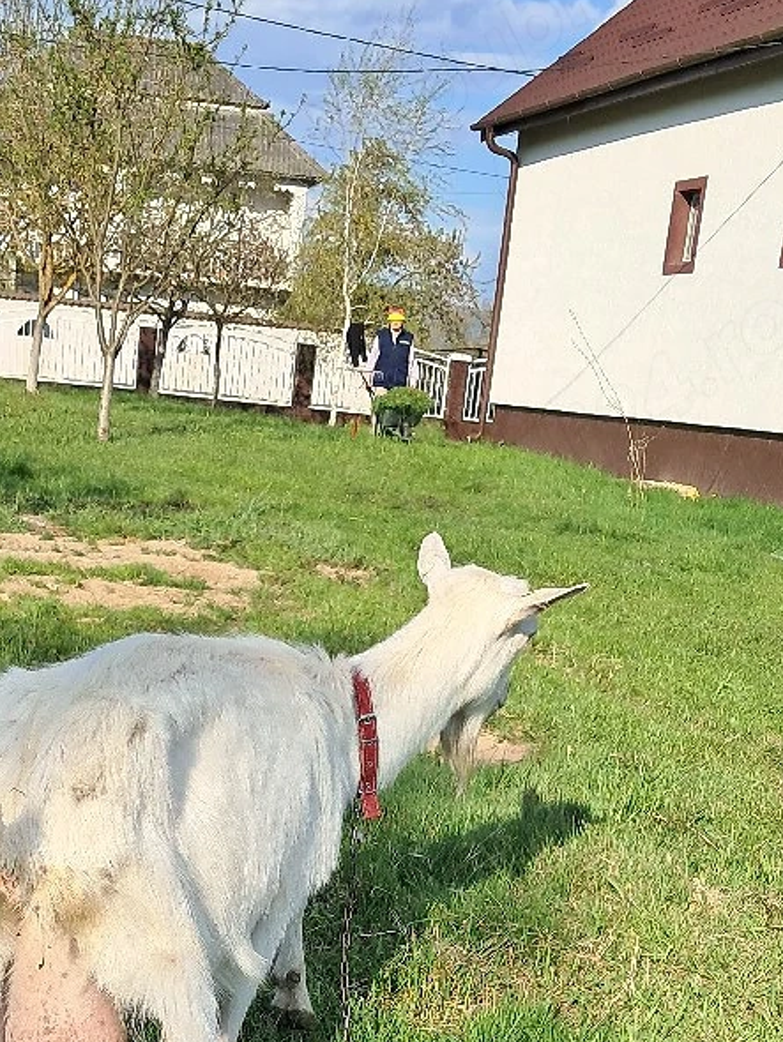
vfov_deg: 30.1
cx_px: 260
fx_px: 1838
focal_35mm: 61
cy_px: 969
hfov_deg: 23.9
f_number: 1.8
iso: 50
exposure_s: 1/667
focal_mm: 4
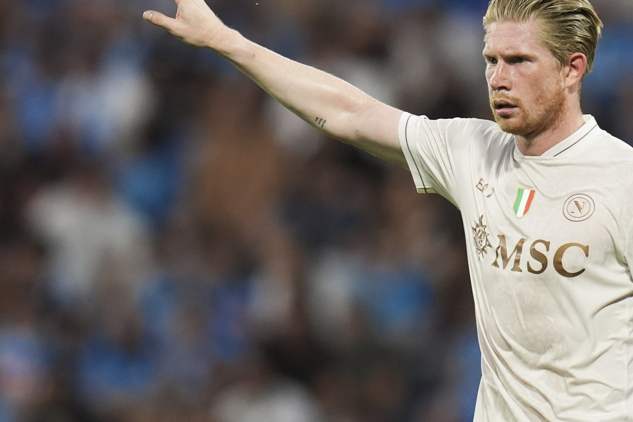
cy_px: 261
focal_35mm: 735
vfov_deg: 1.9
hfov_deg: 2.8
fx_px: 12924
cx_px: 456
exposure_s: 1/1250
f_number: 3.2
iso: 2000
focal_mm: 400
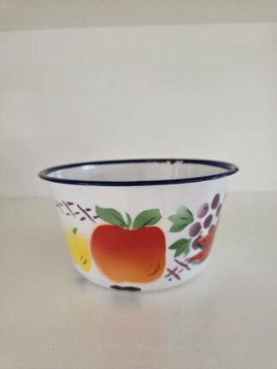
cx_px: 138
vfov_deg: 73.9
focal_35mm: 23
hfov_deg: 58.9
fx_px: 245
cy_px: 184
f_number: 1.7
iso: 500
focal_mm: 6.3
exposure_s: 1/120
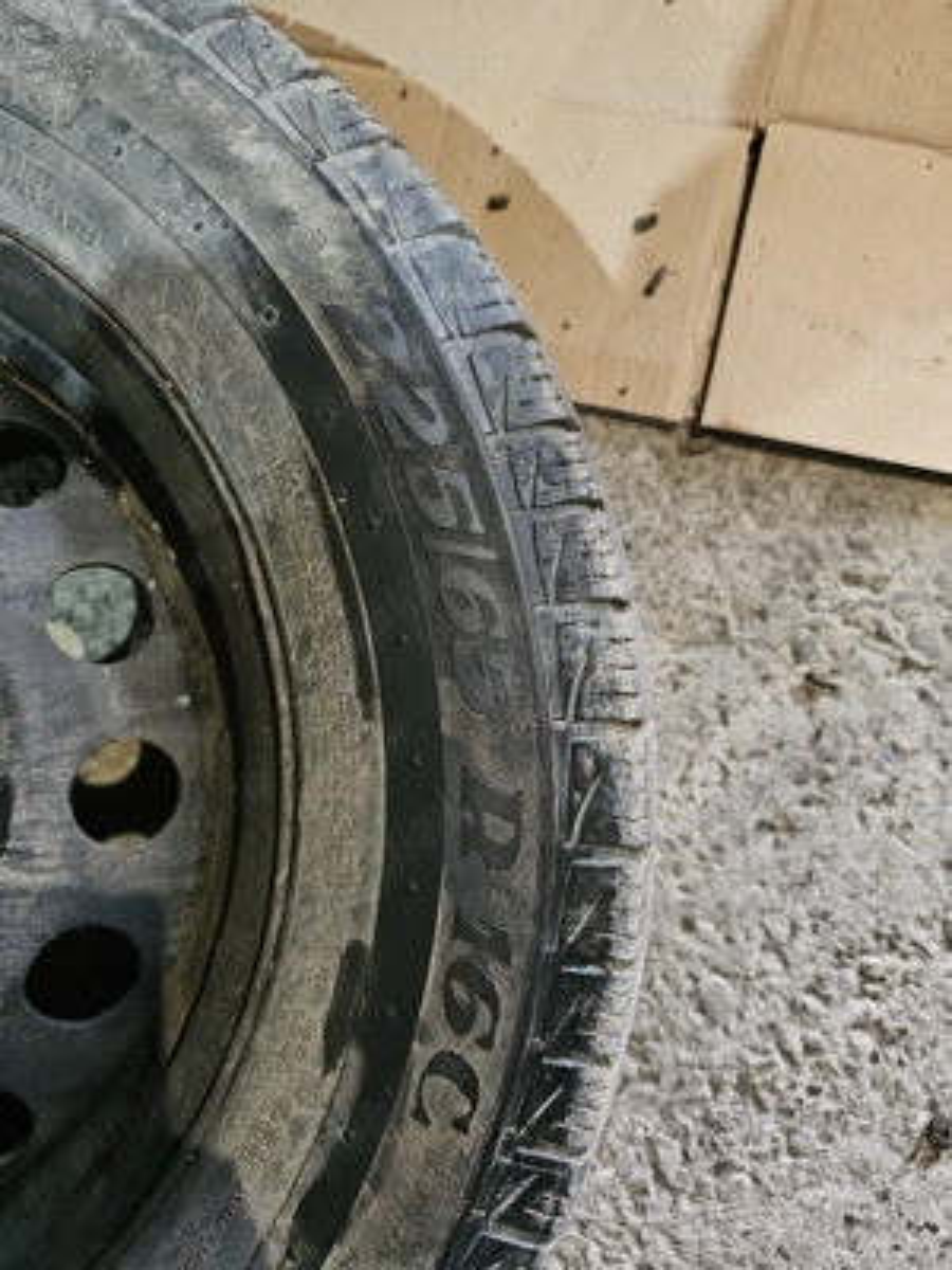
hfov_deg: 58.9
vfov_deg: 73.9
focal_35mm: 23
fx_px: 843
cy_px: 635
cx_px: 476
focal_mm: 6.3
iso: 1000
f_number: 1.7
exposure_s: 1/25.1
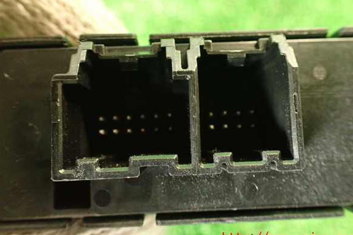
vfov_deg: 41.1
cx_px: 177
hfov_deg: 58.7
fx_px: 314
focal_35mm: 32
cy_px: 110
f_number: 2.3
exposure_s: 1/25
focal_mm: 5.4
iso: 800
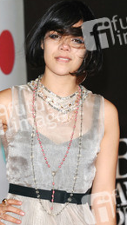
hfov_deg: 5.5
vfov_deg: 9.6
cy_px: 161
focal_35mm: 223
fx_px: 1333
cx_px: 47
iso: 320
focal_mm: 92
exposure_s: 1/200
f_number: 4.5
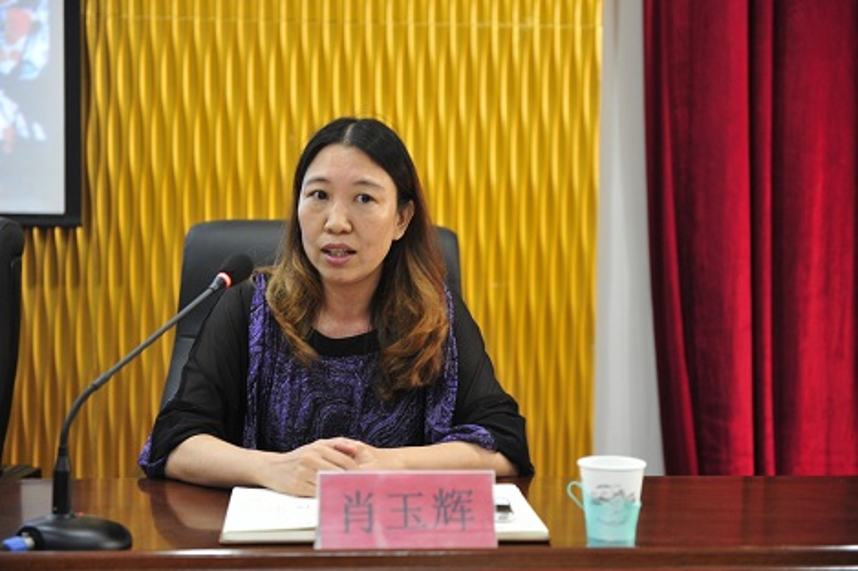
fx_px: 1667
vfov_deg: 19.4
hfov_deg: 28.9
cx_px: 429
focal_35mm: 70
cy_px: 286
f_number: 3.2
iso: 1600
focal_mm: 70
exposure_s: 1/20
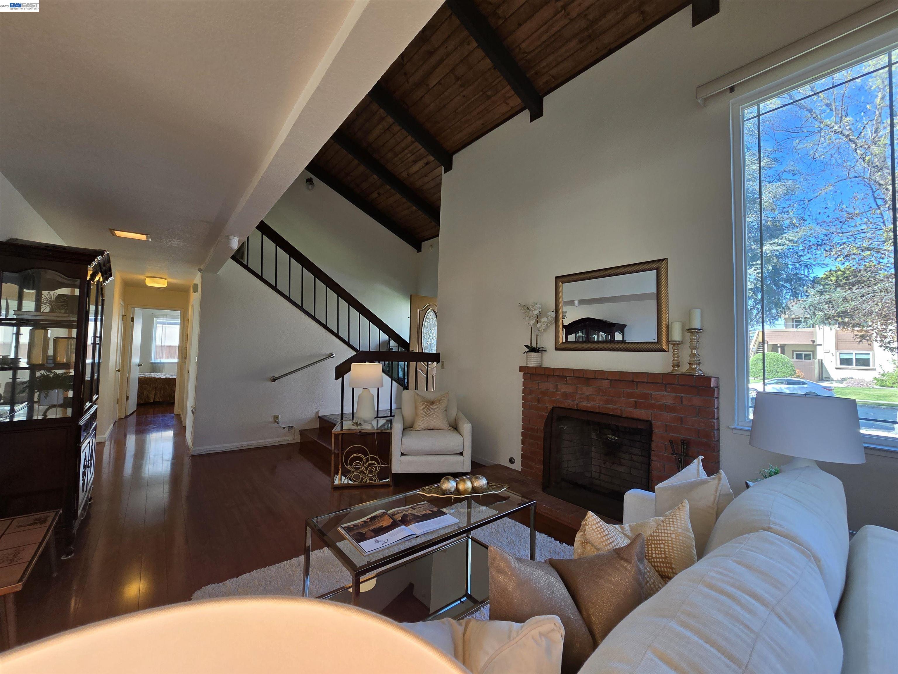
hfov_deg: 106.2
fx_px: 337
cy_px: 337
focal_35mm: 13
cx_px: 449
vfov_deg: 89.9
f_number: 2.2
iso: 64
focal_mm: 2.2
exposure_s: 1/60
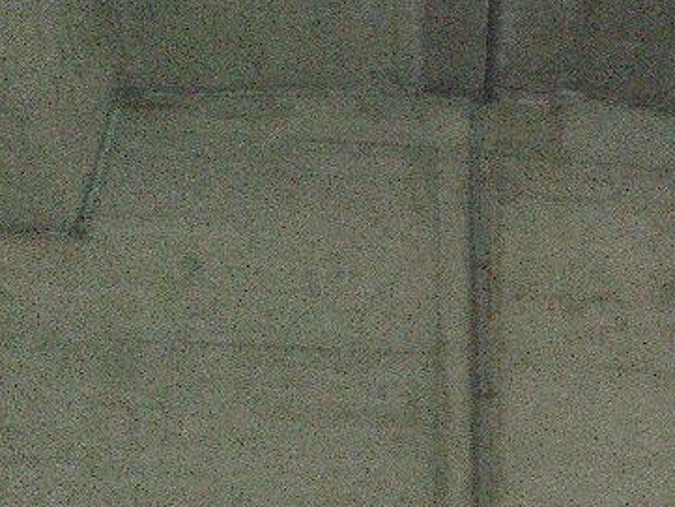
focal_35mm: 184
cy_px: 190
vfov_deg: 8.1
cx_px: 543
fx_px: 3589
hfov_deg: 10.7
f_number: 5.1
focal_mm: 23.7
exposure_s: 1/60
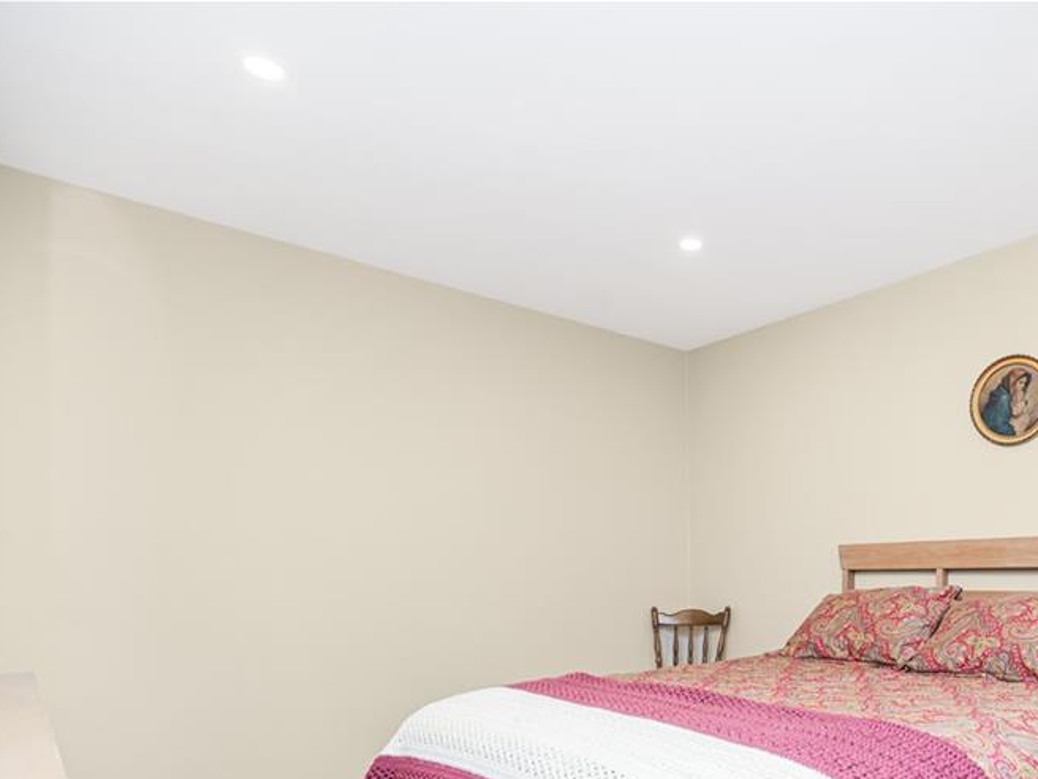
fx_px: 720
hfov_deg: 67.1
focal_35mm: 24
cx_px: 778
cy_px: 538
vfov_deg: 55.3
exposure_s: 1/25
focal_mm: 16
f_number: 4
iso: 50
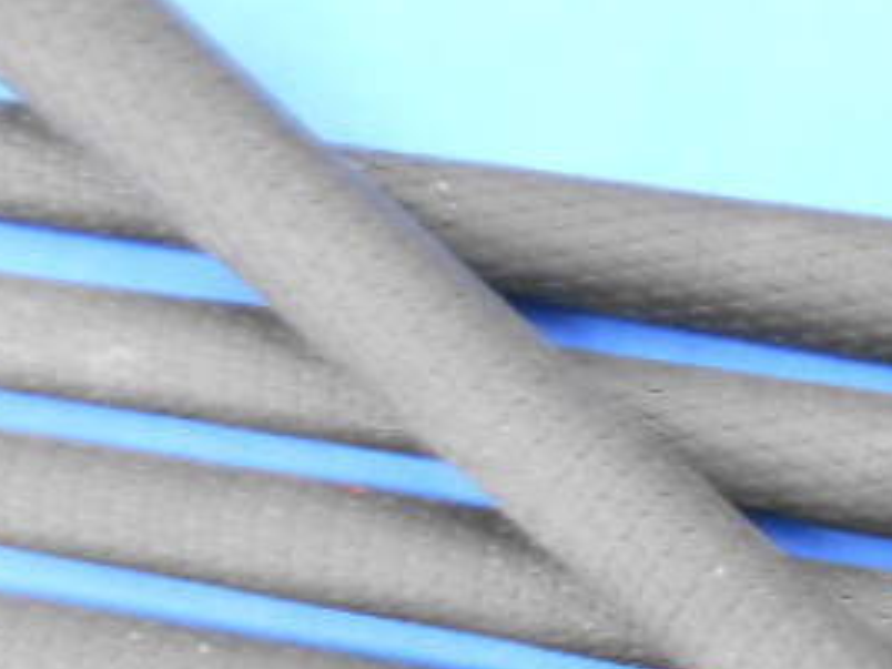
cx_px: 776
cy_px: 732
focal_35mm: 62
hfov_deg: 30.1
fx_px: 1598
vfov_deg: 22.4
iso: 400
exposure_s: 1/10
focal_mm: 4.6
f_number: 3.2
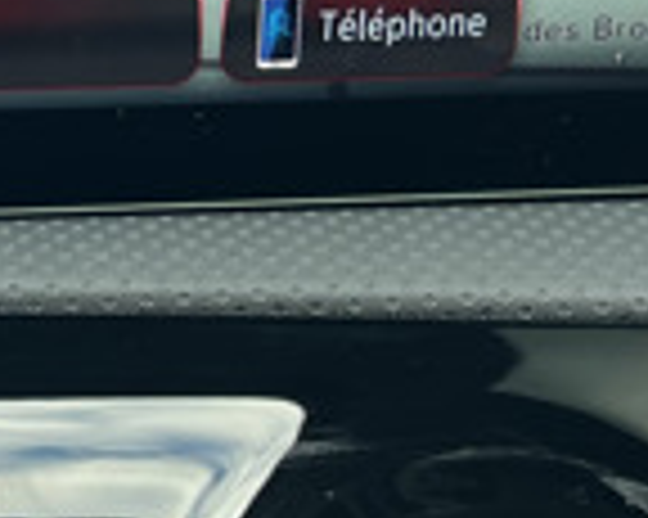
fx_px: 2702
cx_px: -27
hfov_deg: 13.5
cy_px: 270
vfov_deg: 10.9
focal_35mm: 141
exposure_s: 1/140
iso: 32
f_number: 1.5
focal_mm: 5.7
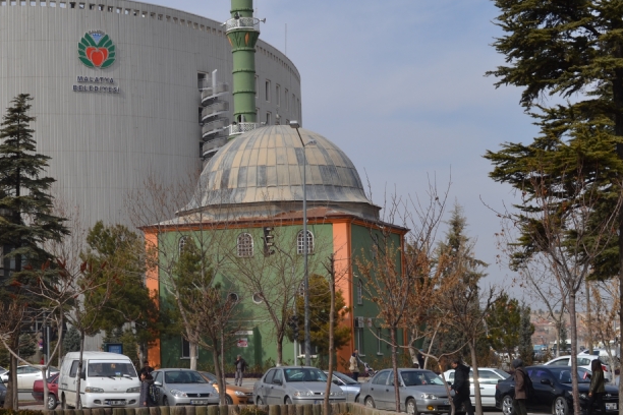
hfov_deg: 27.3
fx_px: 1260
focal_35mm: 73
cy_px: 210
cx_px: 146
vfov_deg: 18.7
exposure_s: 1/250
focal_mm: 29
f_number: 8
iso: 100
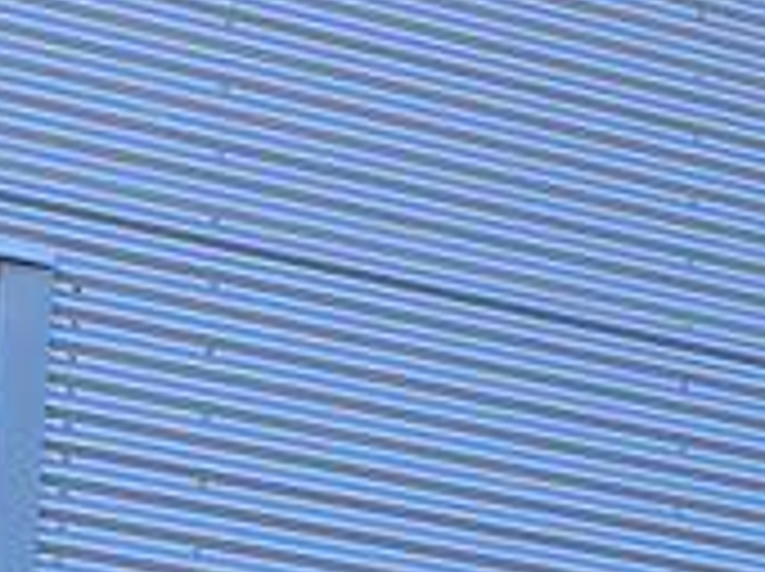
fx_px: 4325
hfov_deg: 8.0
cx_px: 2637
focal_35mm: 196
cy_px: 1581
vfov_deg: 6.9
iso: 32
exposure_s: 1/762
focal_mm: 4.25
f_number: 1.8
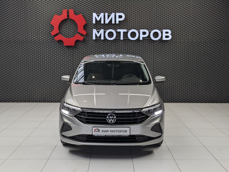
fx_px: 318
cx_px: 114
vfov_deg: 30.3
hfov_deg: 39.6
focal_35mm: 48
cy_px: 86
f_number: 1.85
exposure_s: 1/261
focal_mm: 6.81
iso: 61
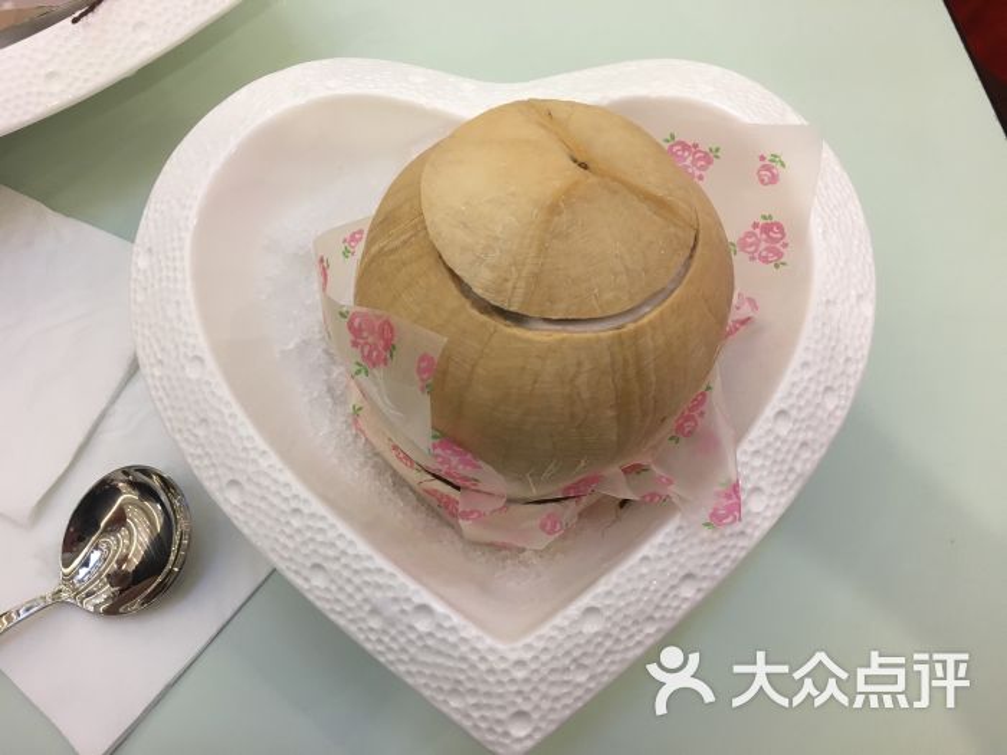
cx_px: 504
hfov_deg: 61.7
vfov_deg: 48.2
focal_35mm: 29
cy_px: 378
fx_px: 844
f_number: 2.2
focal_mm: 4.15
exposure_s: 1/33
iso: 125
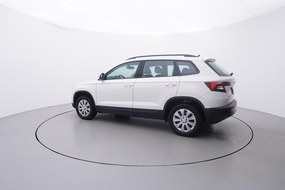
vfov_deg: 56.2
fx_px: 178
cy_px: 95
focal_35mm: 22
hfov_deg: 77.3
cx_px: 142
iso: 200
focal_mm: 15
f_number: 5
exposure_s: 1/80
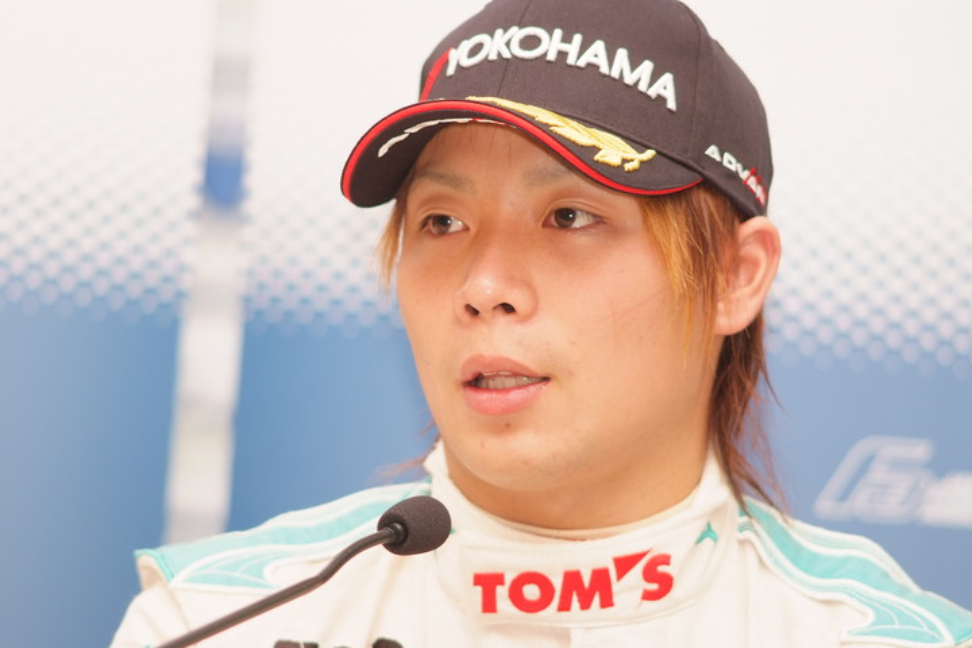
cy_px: 324
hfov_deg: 7.6
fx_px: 7289
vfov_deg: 5.1
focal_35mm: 270
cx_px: 486
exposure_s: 1/125
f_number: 2.8
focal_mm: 180
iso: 400
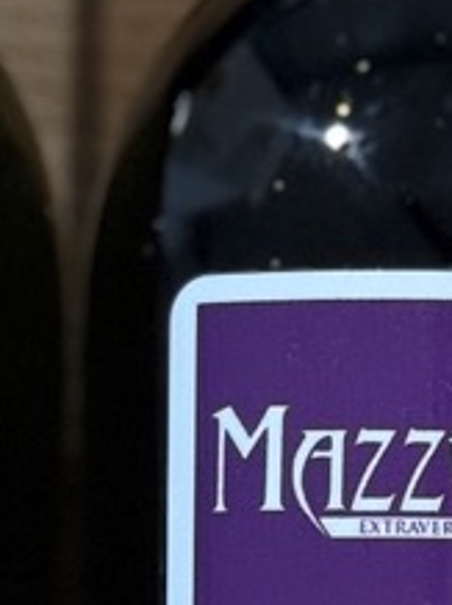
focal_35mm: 282
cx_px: 380
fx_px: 4919
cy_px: 760
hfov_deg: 5.3
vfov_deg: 7.0
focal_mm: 6.76
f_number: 1.78
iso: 250
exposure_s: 1/40
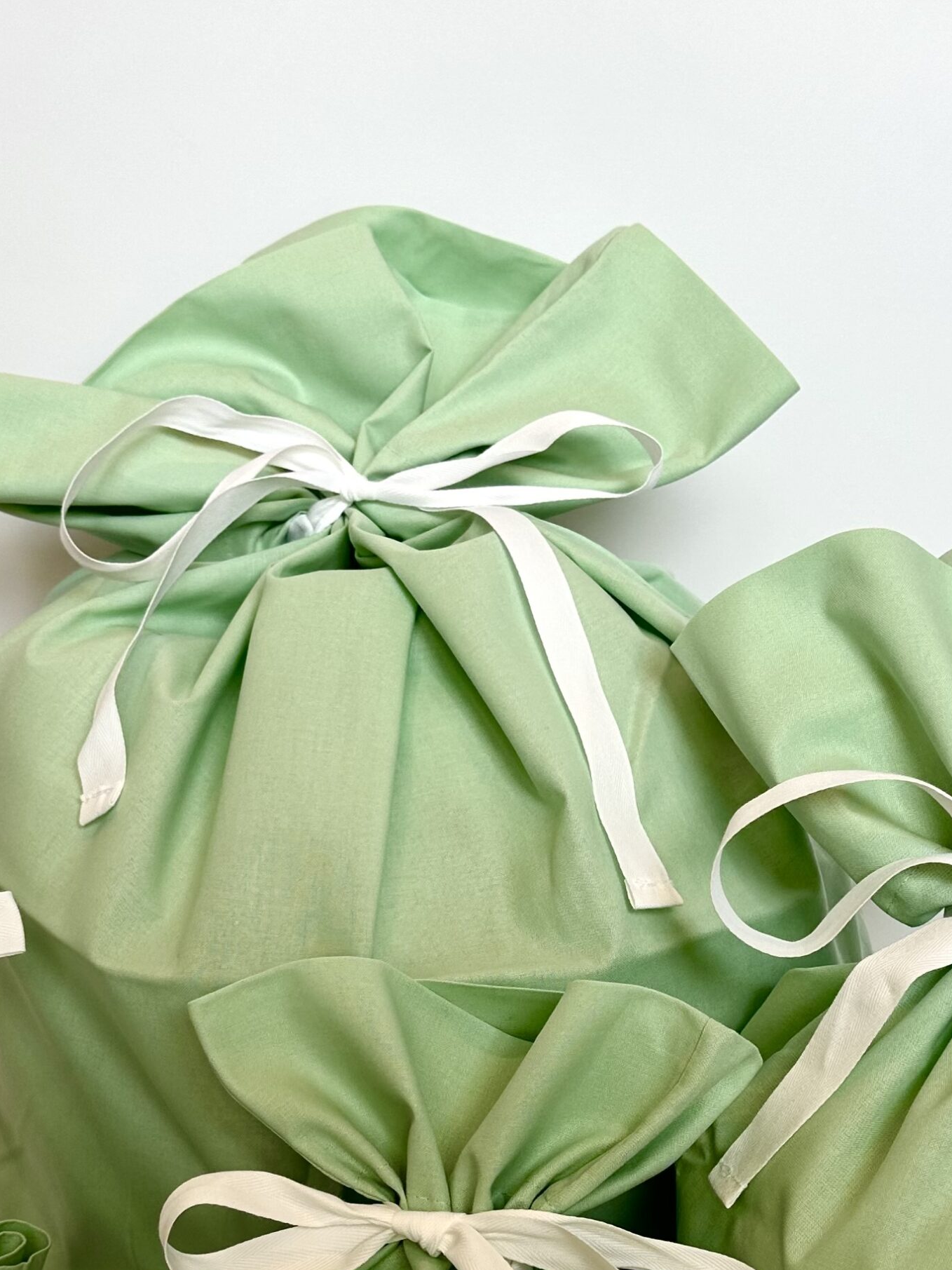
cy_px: 876
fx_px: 1944
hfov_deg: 27.5
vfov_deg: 35.7
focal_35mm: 53
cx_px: 533
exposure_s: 1/100
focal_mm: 6.86
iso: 64
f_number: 1.78
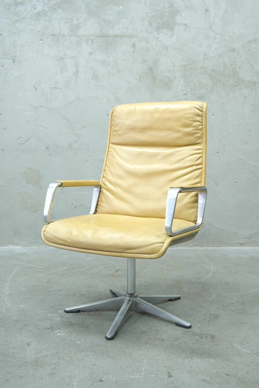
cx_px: 130
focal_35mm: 35
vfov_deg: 54.4
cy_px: 194
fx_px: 378
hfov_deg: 37.9
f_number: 4
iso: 2000
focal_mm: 23.5
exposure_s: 1/34
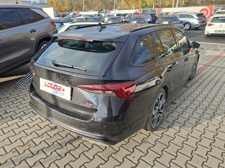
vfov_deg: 58.9
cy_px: 84
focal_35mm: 23
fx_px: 149
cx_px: 112
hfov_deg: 73.9
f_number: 1.8
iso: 50
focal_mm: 5.54
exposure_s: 1/644
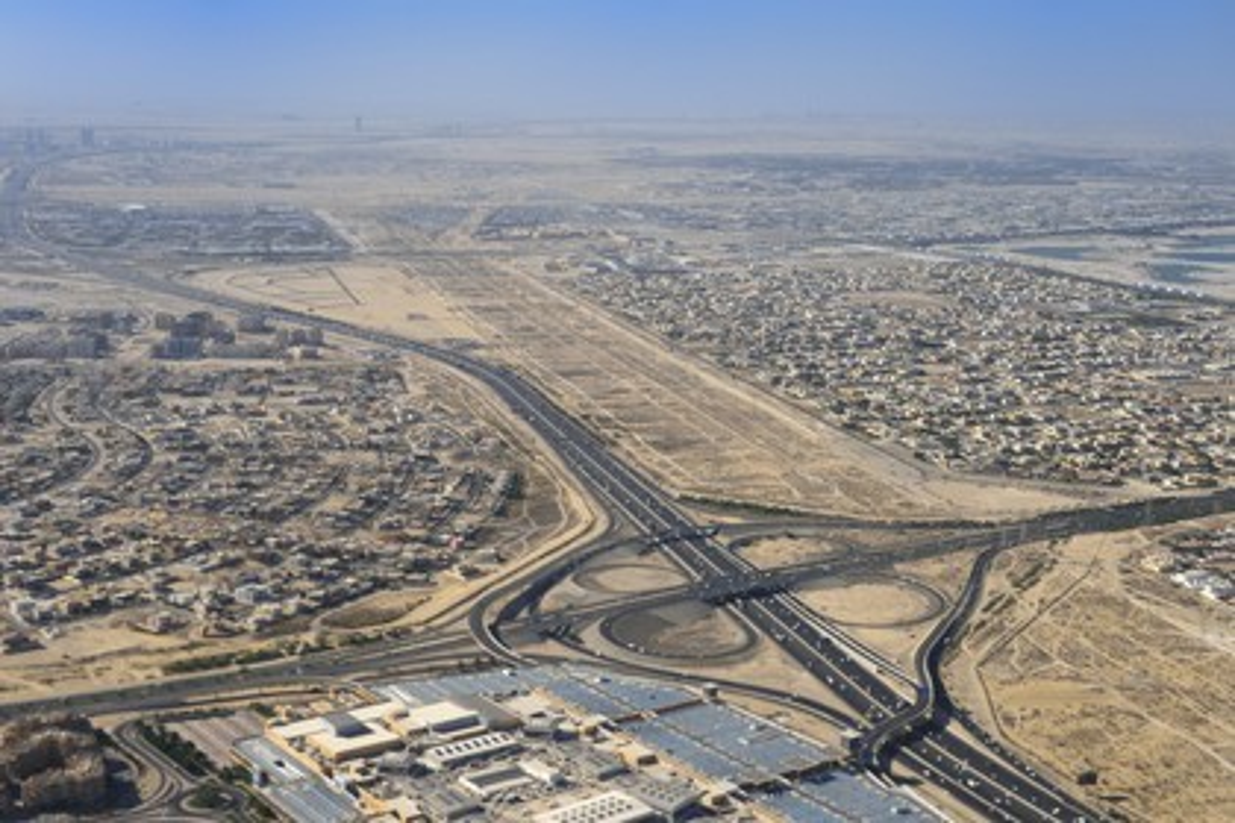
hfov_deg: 39.6
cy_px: 412
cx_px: 618
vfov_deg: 27.0
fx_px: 1715
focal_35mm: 50
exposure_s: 1/640
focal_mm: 50
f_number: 8
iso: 200
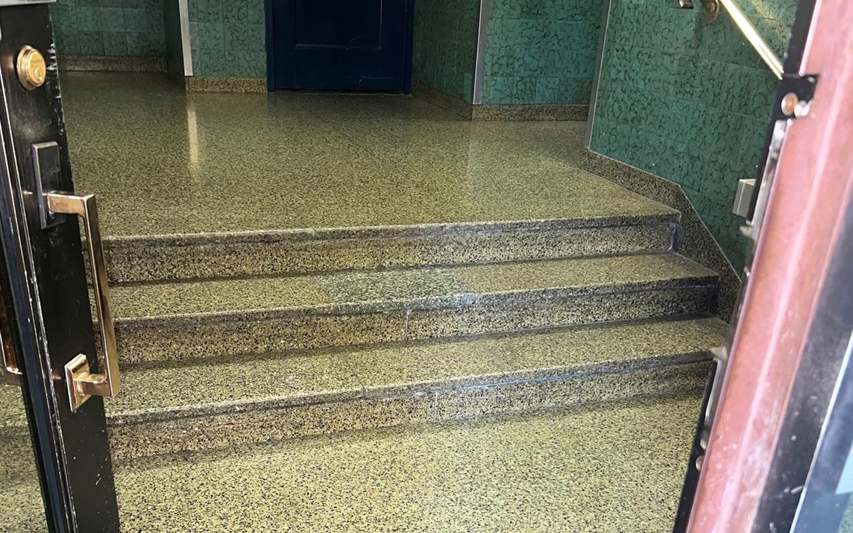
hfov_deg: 52.7
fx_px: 860
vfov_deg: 33.3
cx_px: 426
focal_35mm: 37
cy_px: 438
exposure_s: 1/15
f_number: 1.5
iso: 50
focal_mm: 5.7
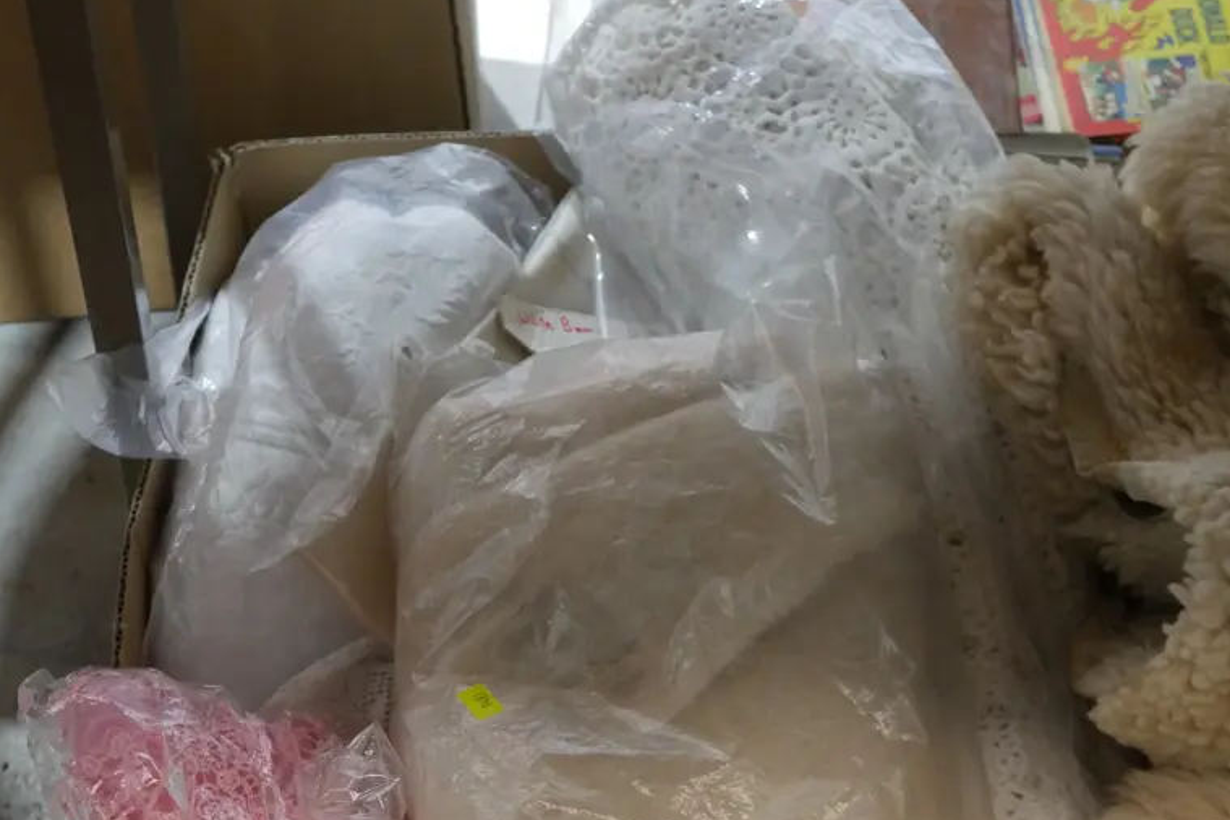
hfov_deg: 33.9
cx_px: 610
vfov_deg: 22.8
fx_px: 2016
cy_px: 606
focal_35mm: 59
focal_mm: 21
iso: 2500
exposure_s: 1/60
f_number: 4.6
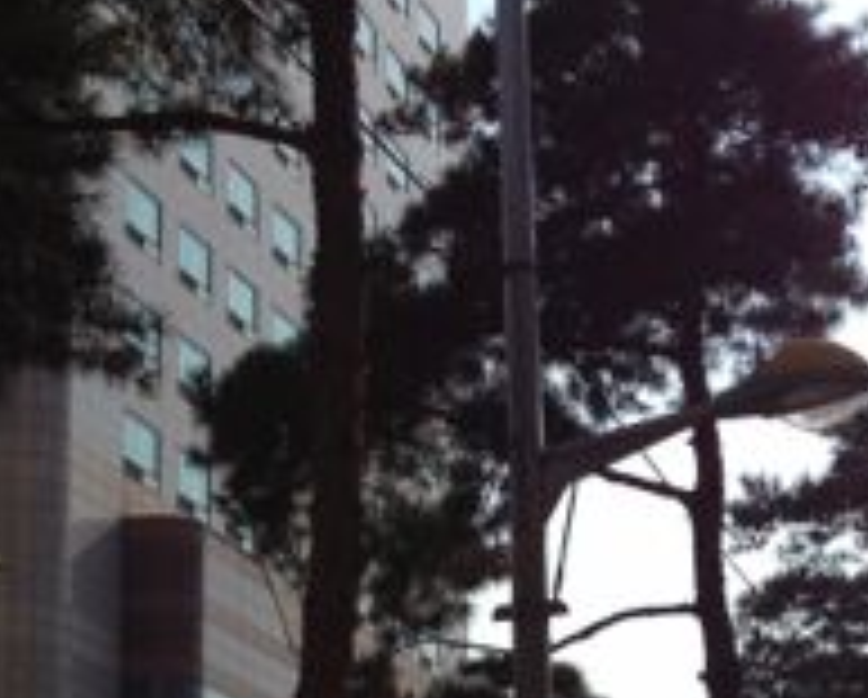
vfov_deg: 13.2
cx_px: 684
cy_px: 914
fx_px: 2907
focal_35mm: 113
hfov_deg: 16.9
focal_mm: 4.28
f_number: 2.4
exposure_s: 1/3247
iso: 50
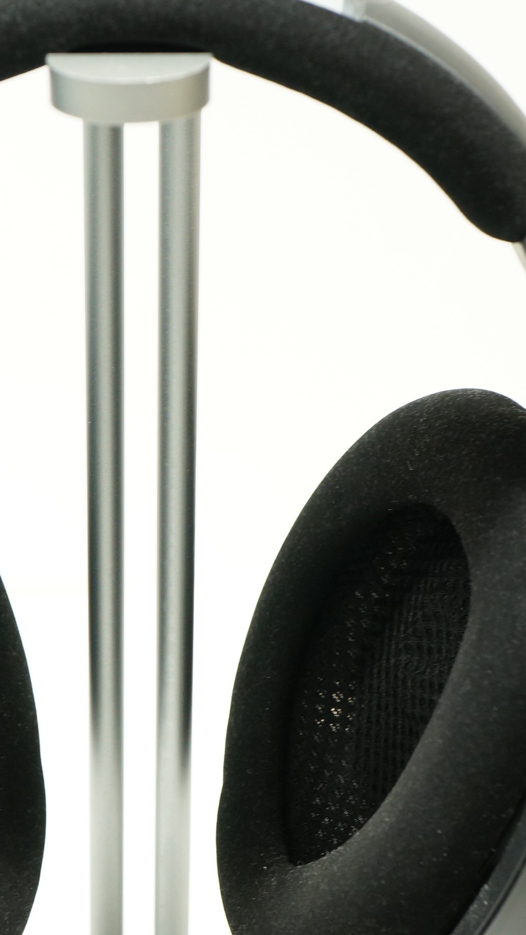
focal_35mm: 89
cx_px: 158
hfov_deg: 13.6
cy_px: 492
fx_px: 2207
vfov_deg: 23.9
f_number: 6.3
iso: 400
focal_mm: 30
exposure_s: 1/50
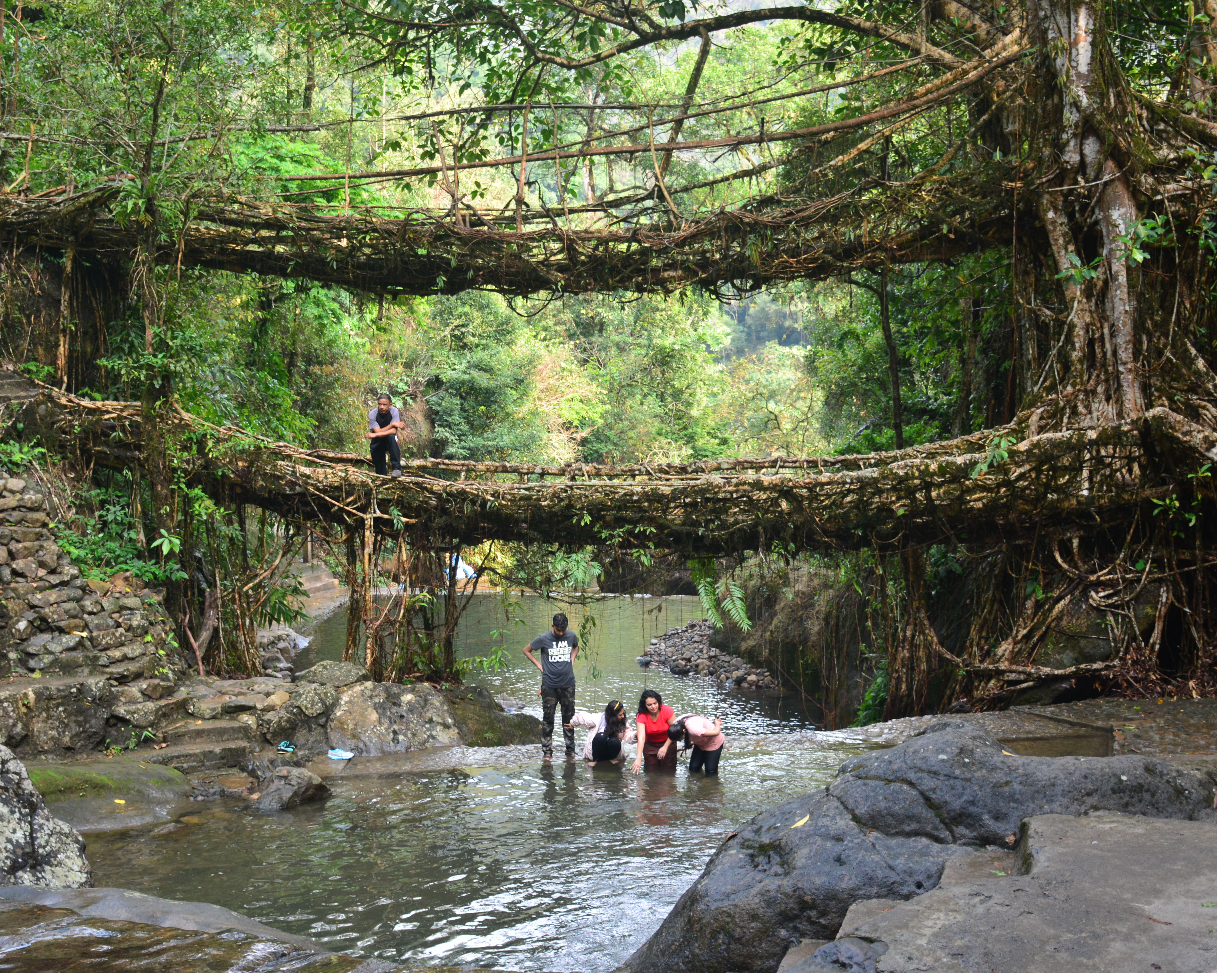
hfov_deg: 36.0
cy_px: 489
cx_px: 609
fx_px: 1873
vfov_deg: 29.1
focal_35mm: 52
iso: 400
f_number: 4.5
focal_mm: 30
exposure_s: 1/160
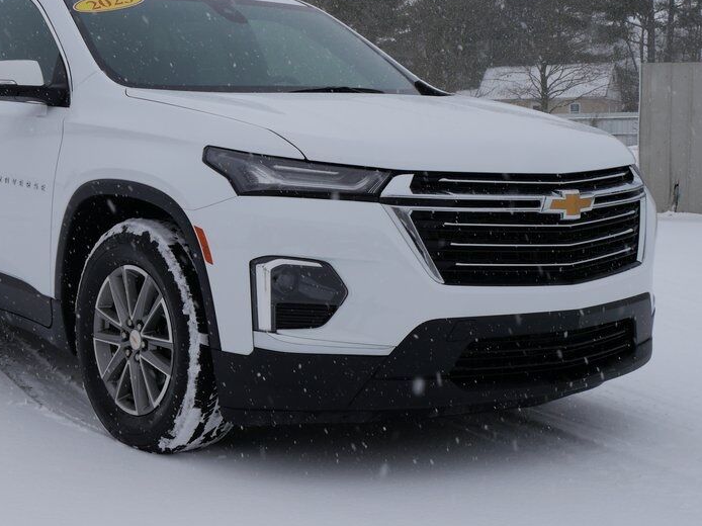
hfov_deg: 30.9
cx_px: 218
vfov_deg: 23.6
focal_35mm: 62
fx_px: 1257
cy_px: 244
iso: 200
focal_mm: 21
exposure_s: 1/320
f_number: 8
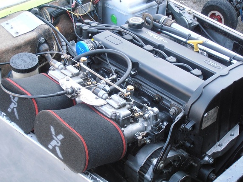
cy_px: 94
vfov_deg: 22.9
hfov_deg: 30.2
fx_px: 449
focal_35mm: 64
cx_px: 129
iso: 100
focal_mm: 10.04
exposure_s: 1/50
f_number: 4.5
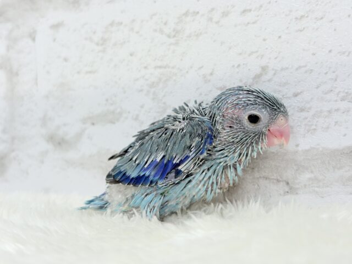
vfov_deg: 28.0
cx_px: 176
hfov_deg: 36.8
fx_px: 529
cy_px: 132
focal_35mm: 52
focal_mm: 5.96
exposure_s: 1/50
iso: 50
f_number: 1.6
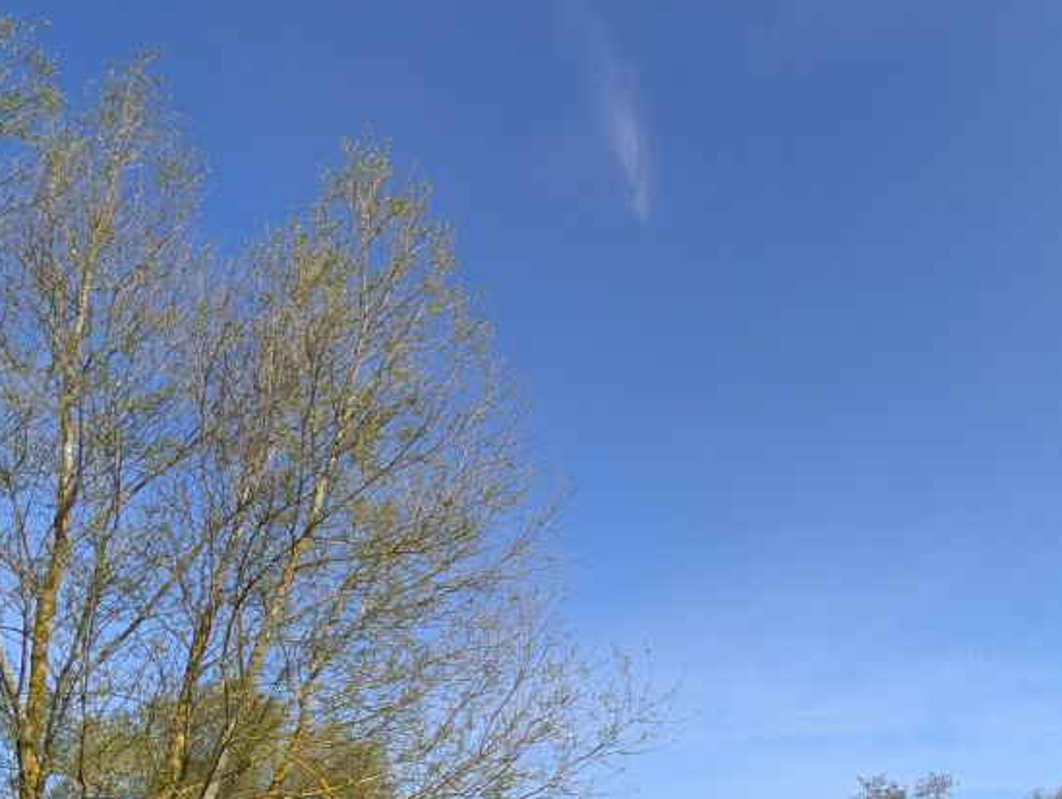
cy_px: 758
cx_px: 919
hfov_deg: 56.3
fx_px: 860
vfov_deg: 44.1
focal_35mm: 28
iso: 51
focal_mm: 2.02
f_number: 1.7
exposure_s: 1/2786
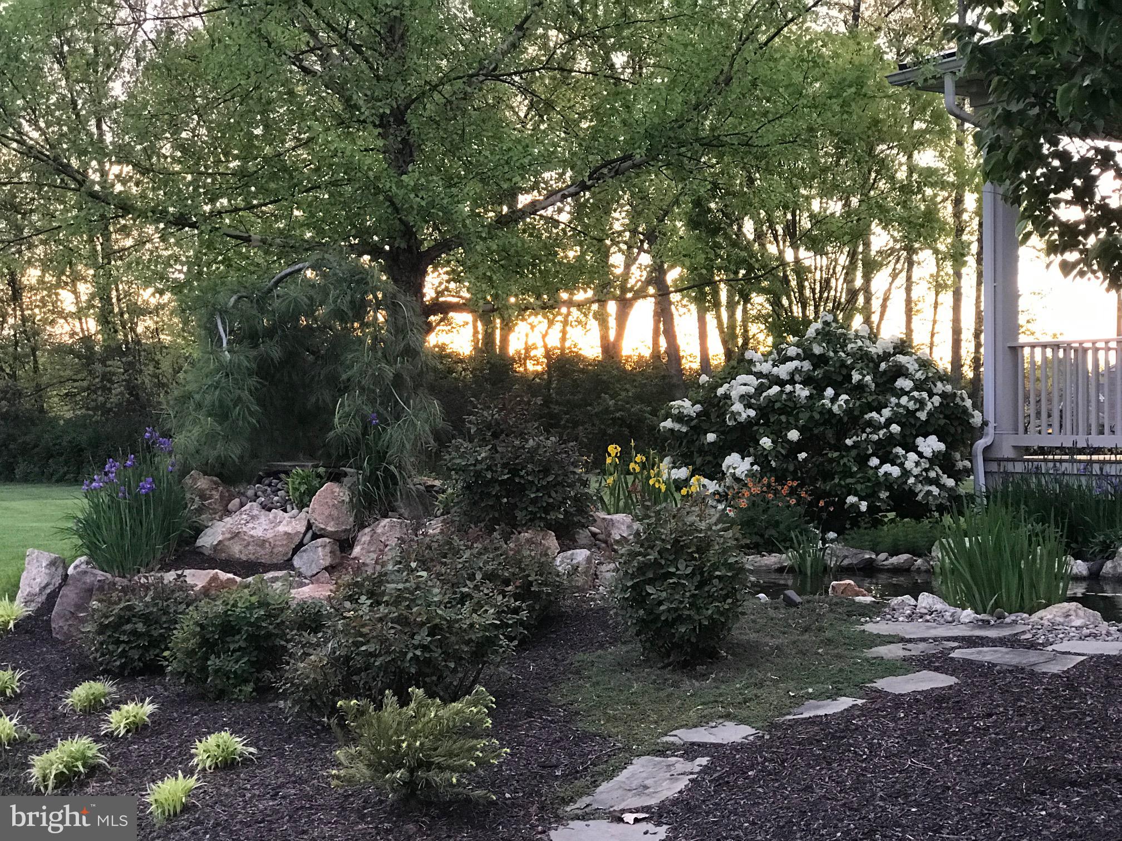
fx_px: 1848
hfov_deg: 33.8
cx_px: 561
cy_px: 420
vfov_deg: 25.7
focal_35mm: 57
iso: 160
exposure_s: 1/60
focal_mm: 6.6
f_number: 2.8
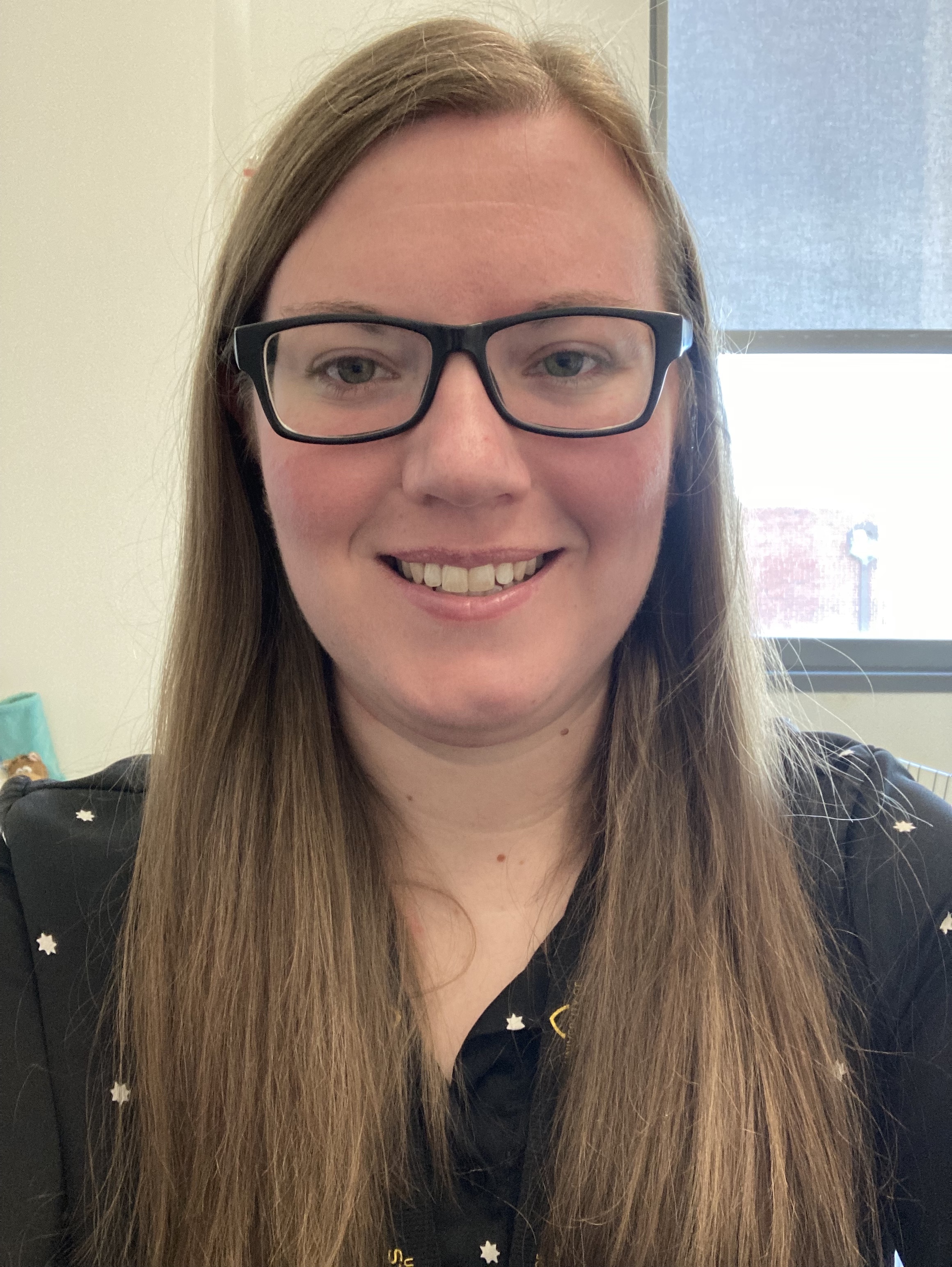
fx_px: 1172
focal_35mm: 32
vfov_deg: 56.8
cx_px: 476
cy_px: 634
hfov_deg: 44.2
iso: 250
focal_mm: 2.87
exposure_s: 1/60
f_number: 2.2
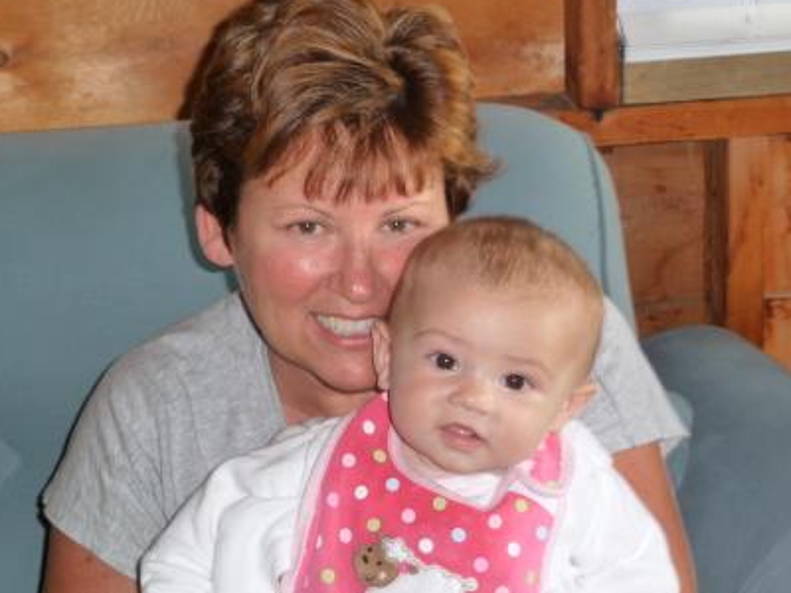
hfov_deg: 24.1
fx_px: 1851
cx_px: 384
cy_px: 276
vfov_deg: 18.2
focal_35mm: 81
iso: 200
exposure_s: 1/40
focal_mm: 12.2
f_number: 4.6
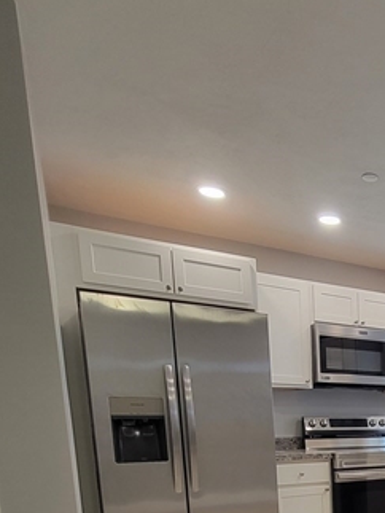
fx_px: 459
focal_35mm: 31
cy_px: 505
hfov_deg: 36.7
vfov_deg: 48.7
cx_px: 444
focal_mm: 2.2
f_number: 2.2
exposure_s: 1/60
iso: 125
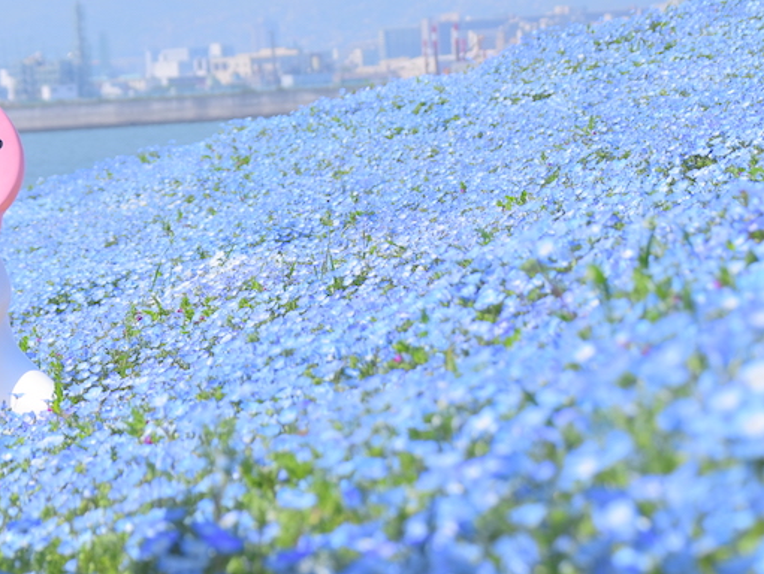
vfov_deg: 5.7
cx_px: 290
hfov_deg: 7.6
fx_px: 5720
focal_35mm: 259
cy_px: 168
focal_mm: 102
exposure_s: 1/200
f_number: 8
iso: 100
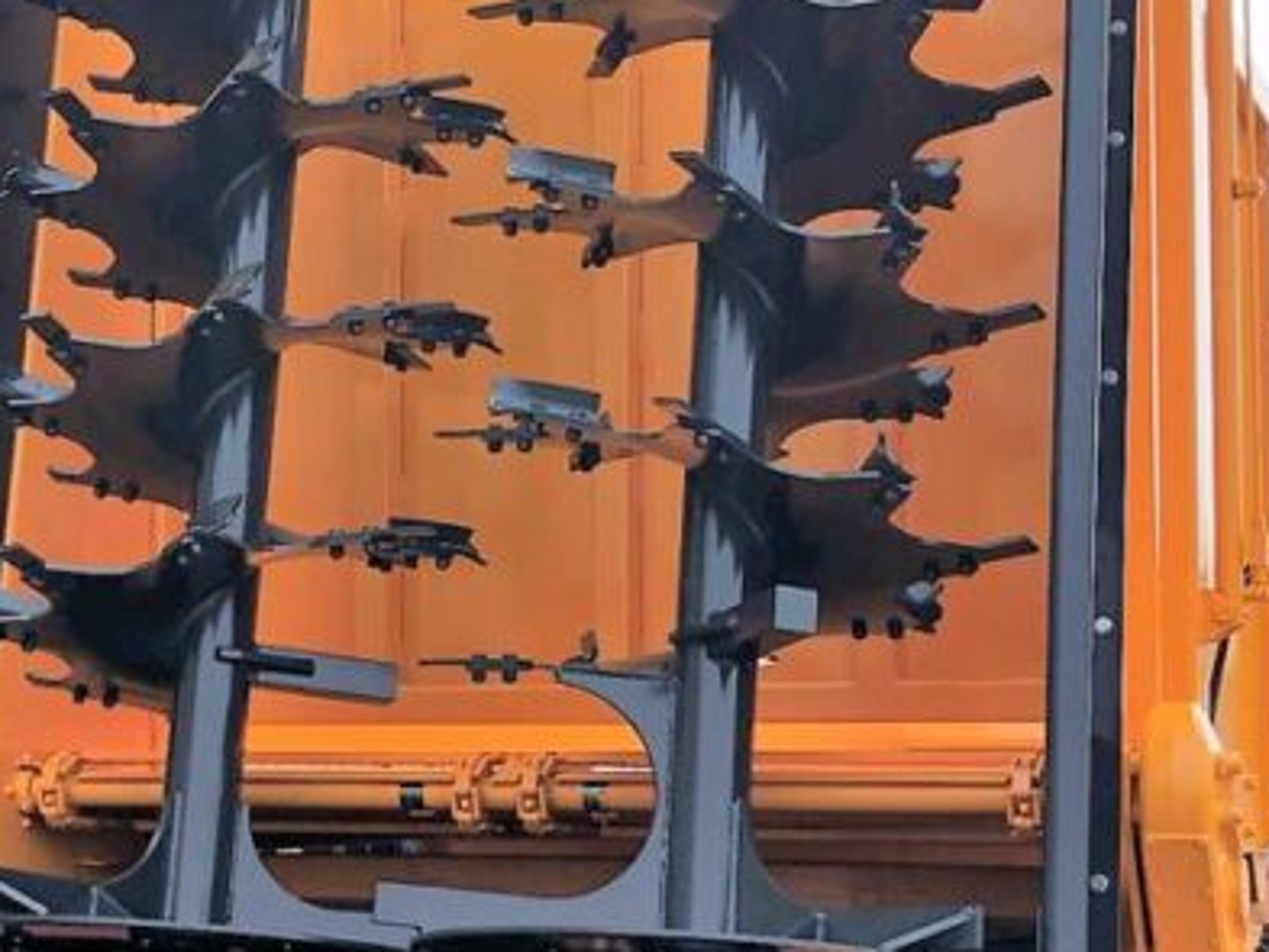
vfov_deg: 20.1
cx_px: 459
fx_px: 2677
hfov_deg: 26.6
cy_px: 603
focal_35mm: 73
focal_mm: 3.99
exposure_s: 1/175
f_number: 1.8
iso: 20
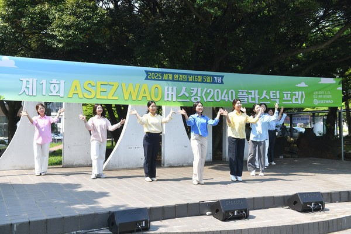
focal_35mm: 42
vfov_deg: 31.9
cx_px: 176
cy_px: 117
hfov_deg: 46.4
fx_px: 409
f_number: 5
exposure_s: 1/250
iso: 64
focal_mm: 42
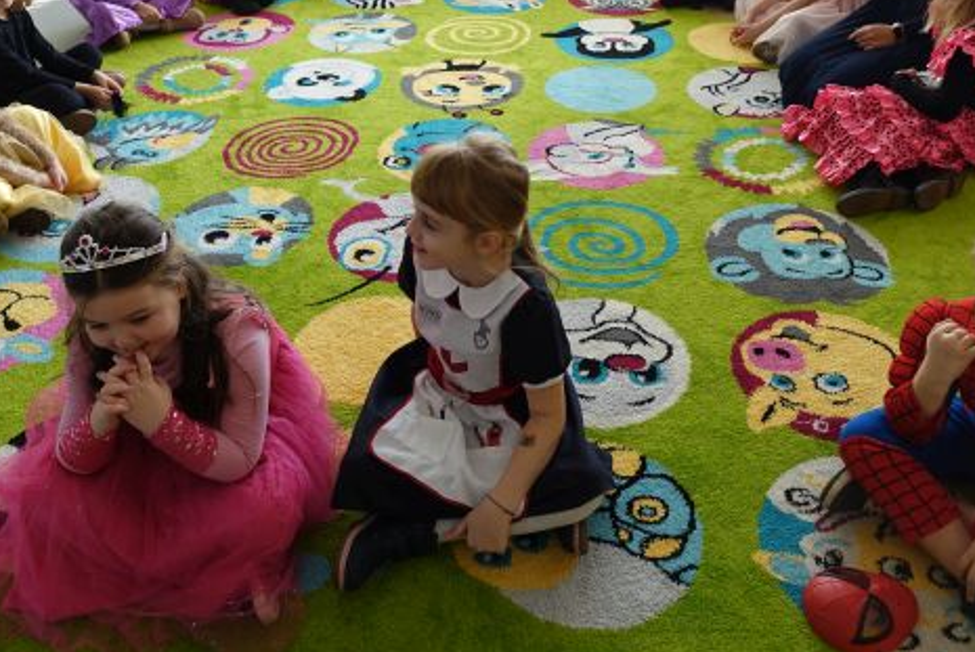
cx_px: 478
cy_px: 232
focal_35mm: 33
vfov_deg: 39.7
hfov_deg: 57.2
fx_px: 895
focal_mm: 8.8
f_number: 2.8
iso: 125
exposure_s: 1/100
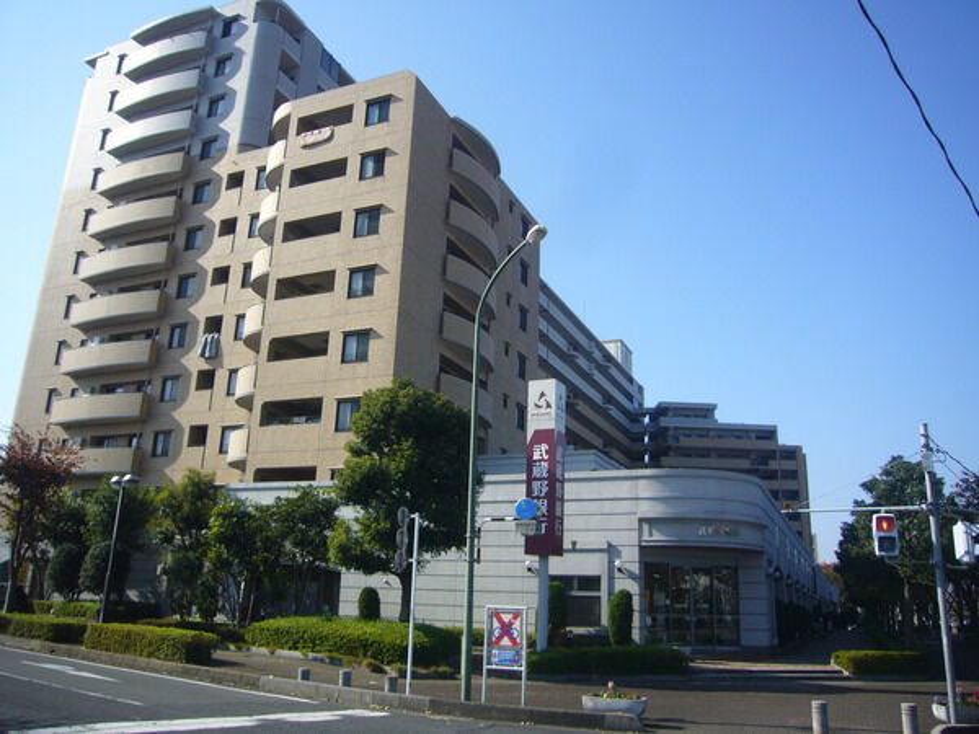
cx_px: 490
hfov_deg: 63.4
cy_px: 367
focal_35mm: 28
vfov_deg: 49.7
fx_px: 792
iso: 80
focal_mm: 4.6
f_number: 5.6
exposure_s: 1/320
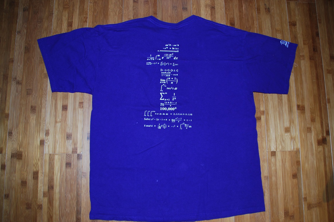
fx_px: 260
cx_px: 167
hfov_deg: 65.5
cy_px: 114
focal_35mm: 28
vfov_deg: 46.4
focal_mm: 18
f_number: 3.5
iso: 200
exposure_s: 1/60
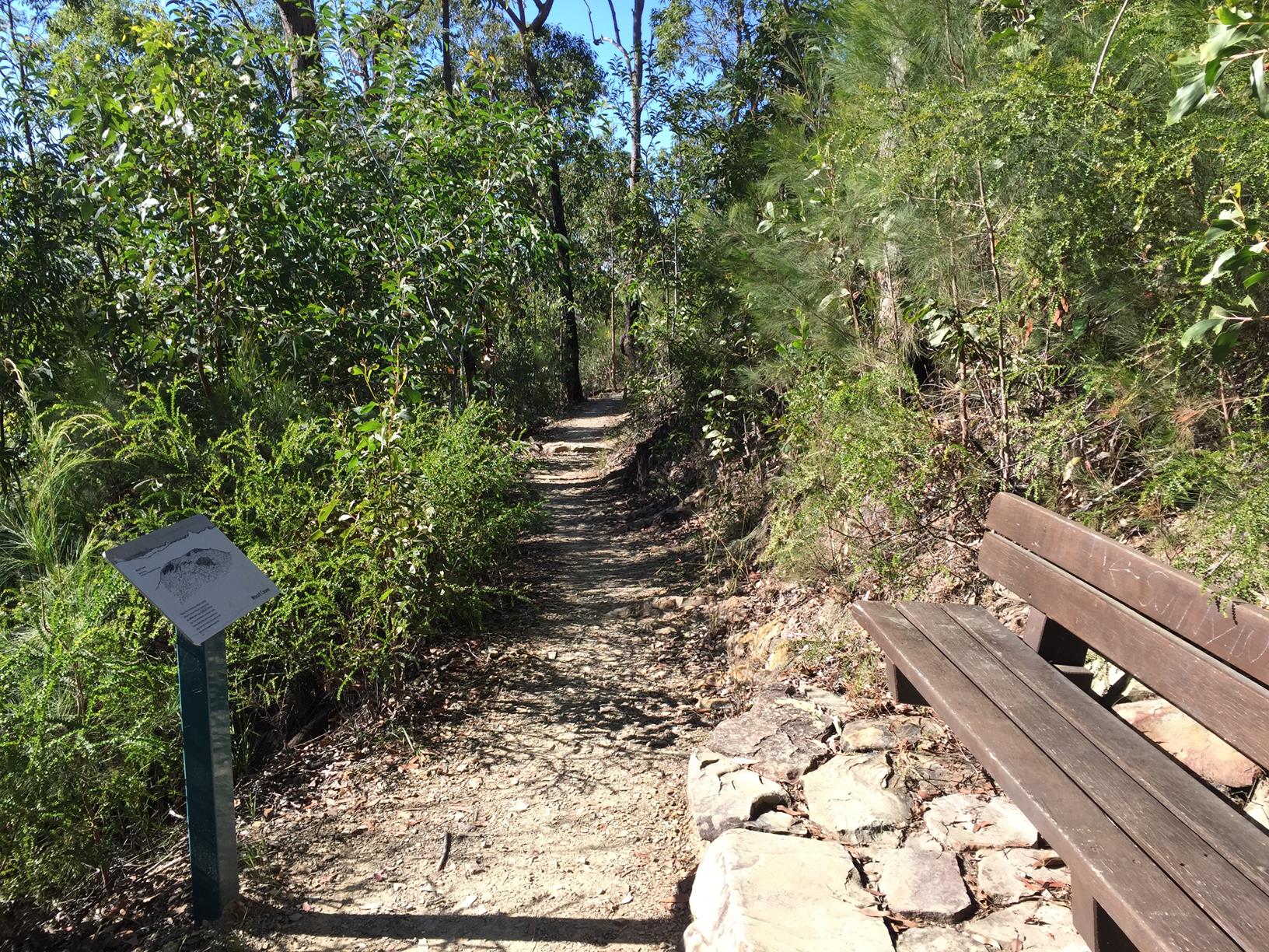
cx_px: 634
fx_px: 1063
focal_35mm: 29
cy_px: 476
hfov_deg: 61.7
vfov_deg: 48.2
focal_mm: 4.15
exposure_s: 1/638
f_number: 2.2
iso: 32
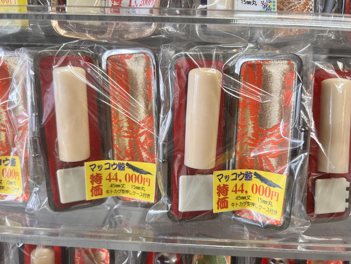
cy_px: 132
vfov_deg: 53.1
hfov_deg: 67.3
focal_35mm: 26
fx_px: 264
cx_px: 176
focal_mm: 5.7
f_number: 1.5
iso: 100
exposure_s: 1/120
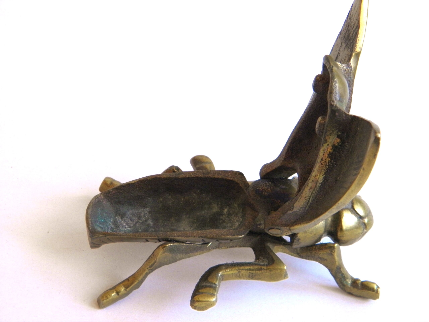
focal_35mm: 80
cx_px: 214
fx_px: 991
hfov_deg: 24.4
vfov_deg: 18.4
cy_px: 161
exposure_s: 1/10
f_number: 4.4
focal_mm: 14.3
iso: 200
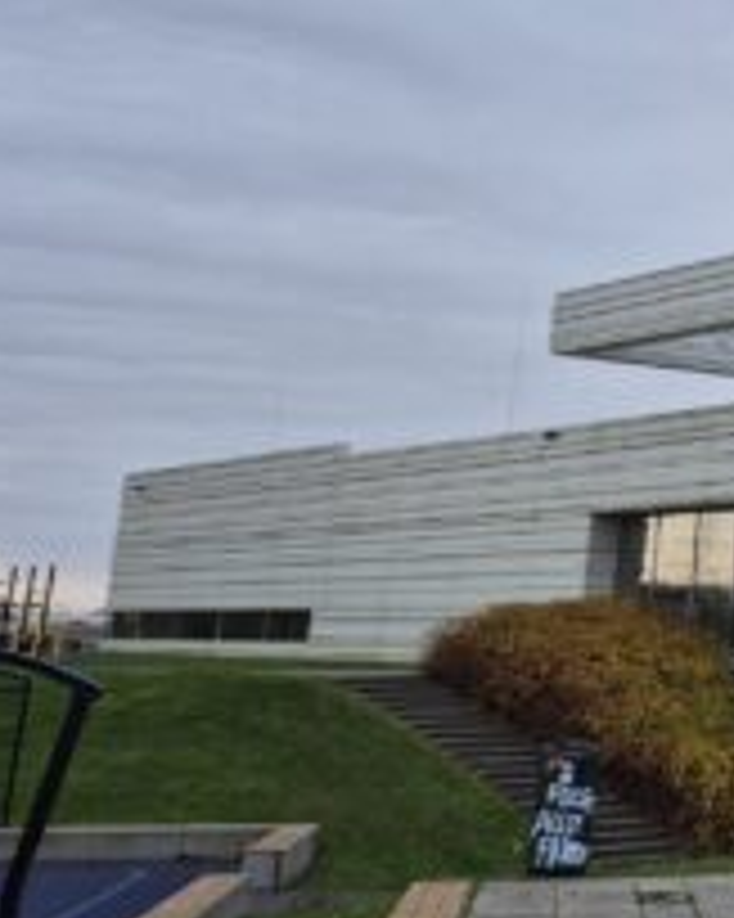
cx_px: 1252
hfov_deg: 18.8
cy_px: 180
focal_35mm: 66
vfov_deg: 28.1
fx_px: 1794
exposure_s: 1/180
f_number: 1.8
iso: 64
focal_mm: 5.4
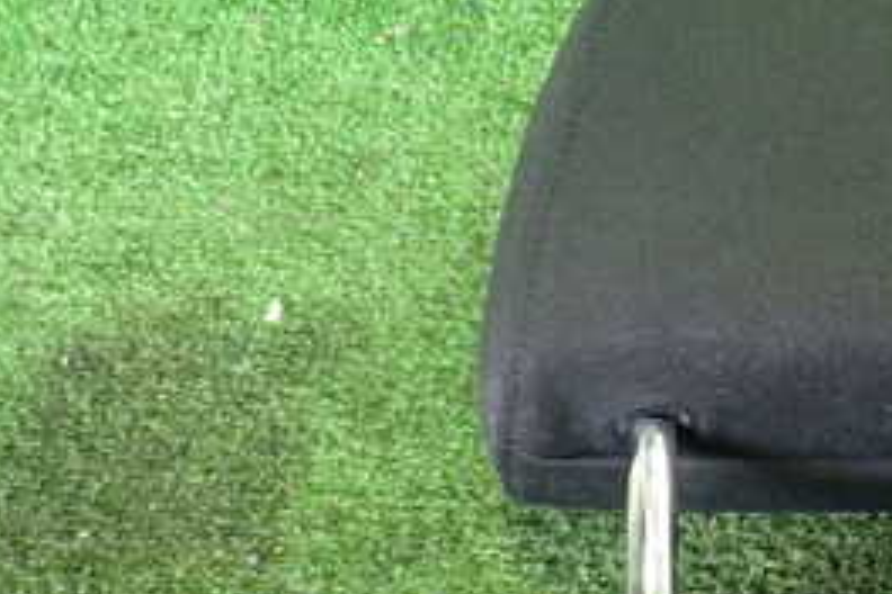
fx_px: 1759
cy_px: 540
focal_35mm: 71
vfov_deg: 18.8
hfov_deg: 27.4
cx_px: 811
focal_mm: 5.4
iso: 640
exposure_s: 1/30
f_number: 2.3
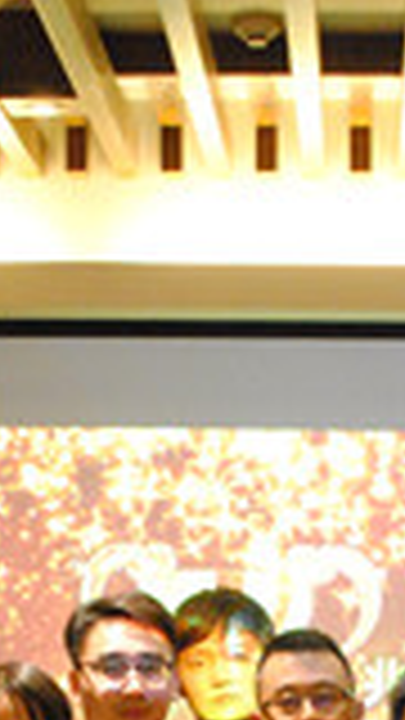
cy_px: 713
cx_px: 216
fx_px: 2561
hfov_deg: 9.0
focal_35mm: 134
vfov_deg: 15.7
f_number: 3.5
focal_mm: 21
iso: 1400
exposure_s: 1/30
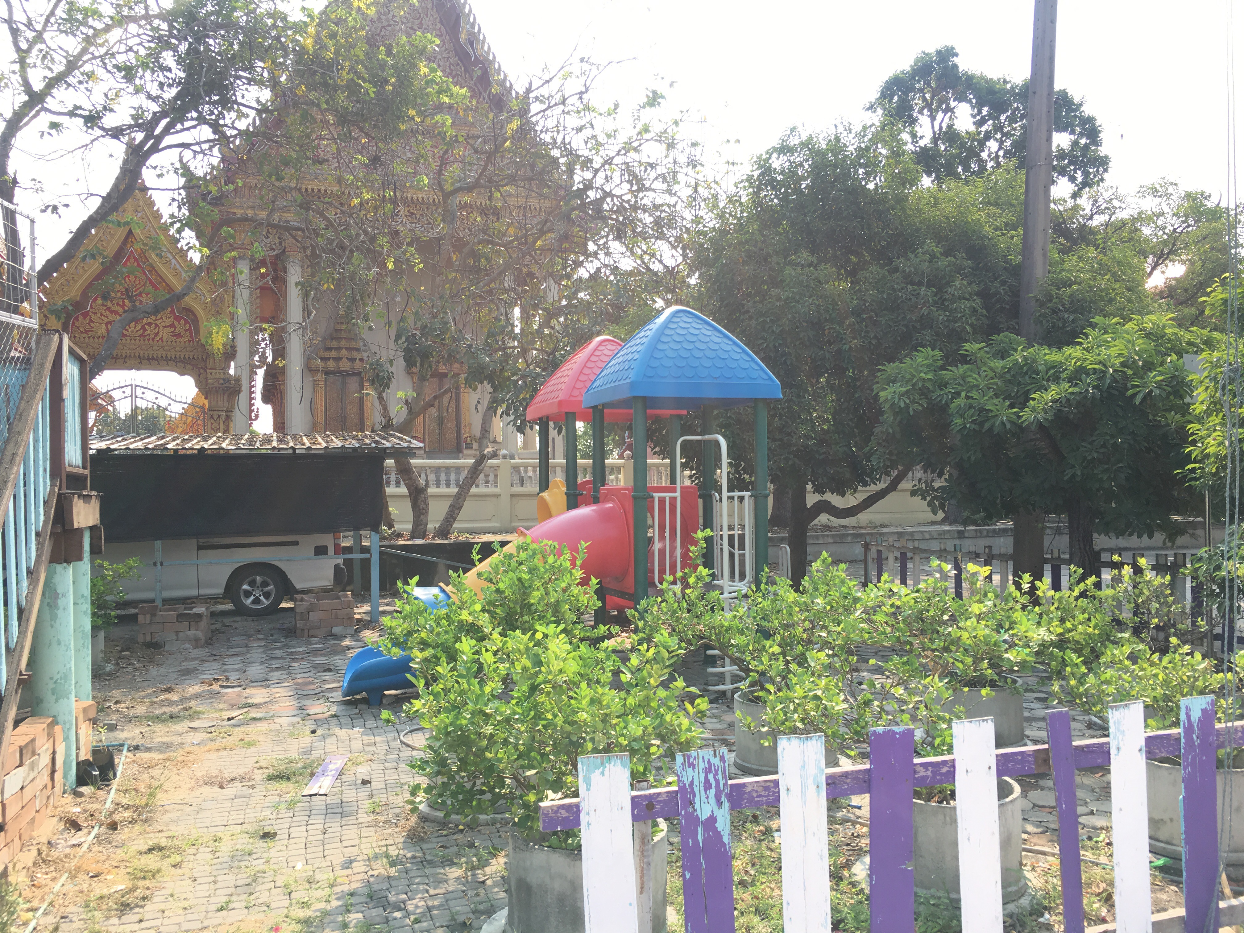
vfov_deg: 48.2
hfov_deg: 61.7
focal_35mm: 29
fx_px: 1042
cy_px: 466
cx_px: 622
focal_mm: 4.15
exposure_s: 1/463
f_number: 2.2
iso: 25
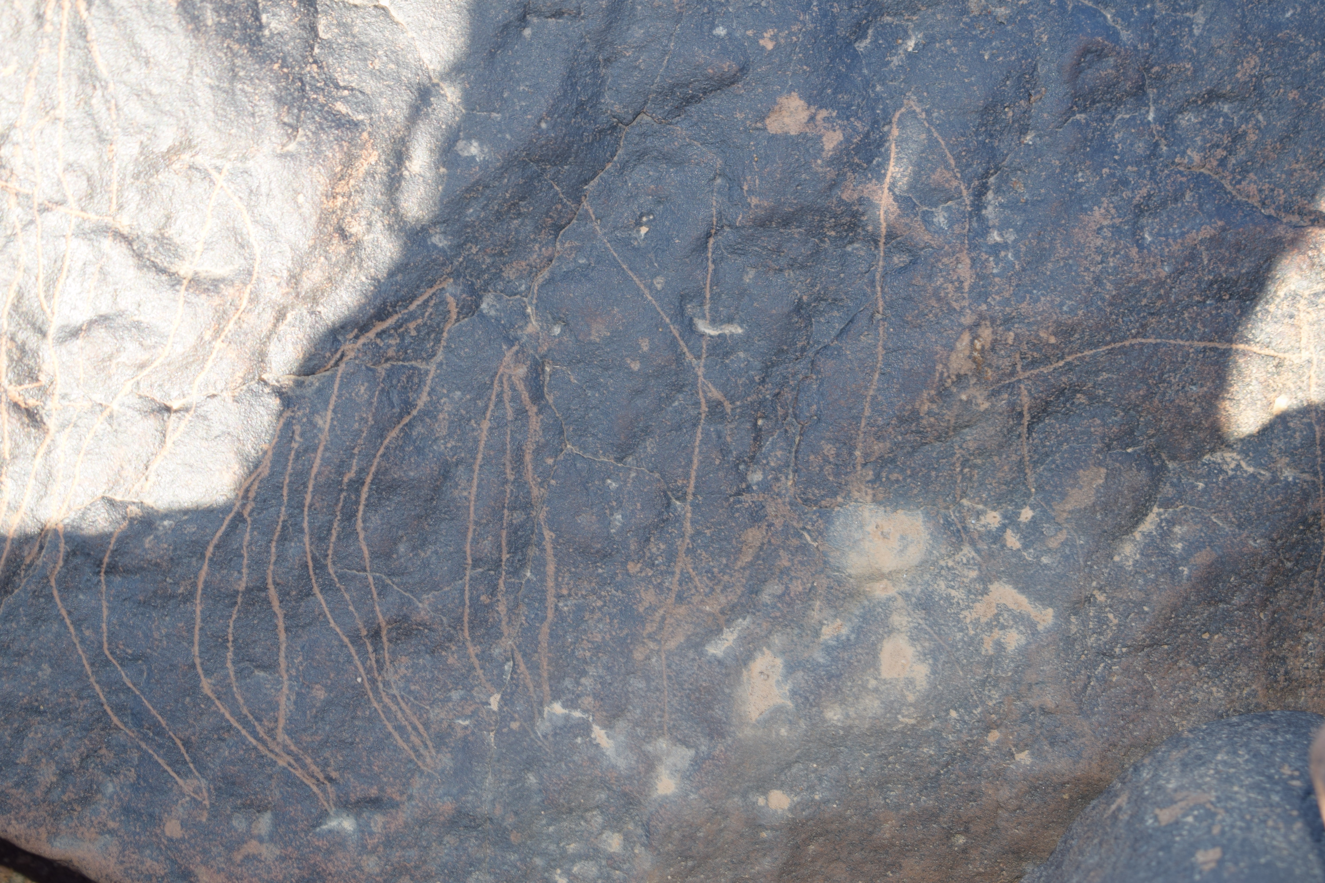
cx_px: 662
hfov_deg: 24.6
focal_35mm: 82
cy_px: 442
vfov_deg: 16.6
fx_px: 3036
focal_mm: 55
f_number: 5.6
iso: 100
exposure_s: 1/60
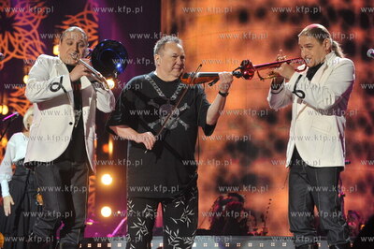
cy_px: 124
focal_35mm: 120
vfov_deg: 11.4
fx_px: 1246
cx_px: 187
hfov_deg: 17.1
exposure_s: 1/200
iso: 3200
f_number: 5.6
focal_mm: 120
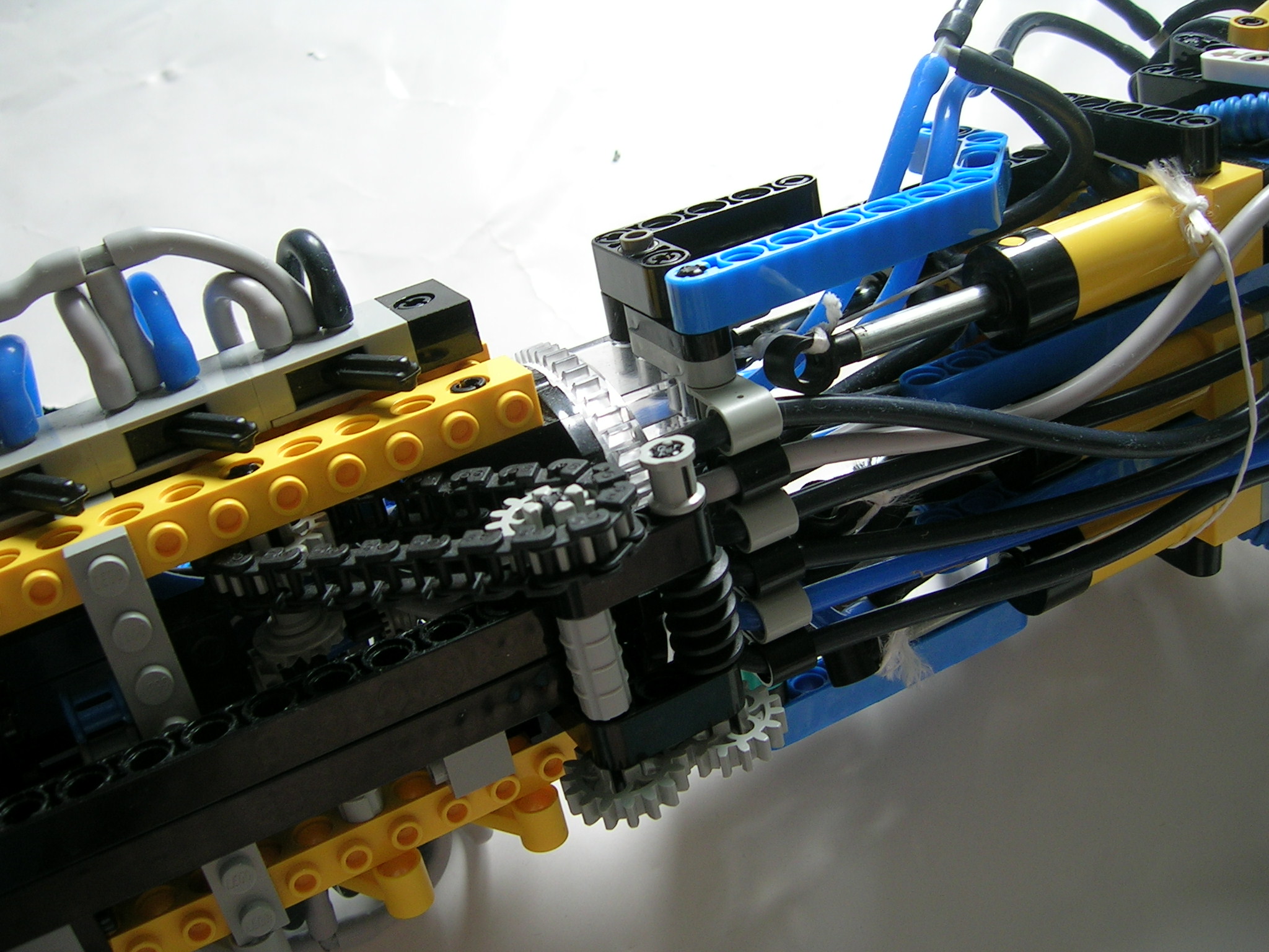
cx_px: 634
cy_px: 476
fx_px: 1283
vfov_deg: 40.7
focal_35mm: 35
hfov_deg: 52.6
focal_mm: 5.4
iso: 50
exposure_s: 1/50.5
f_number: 2.8
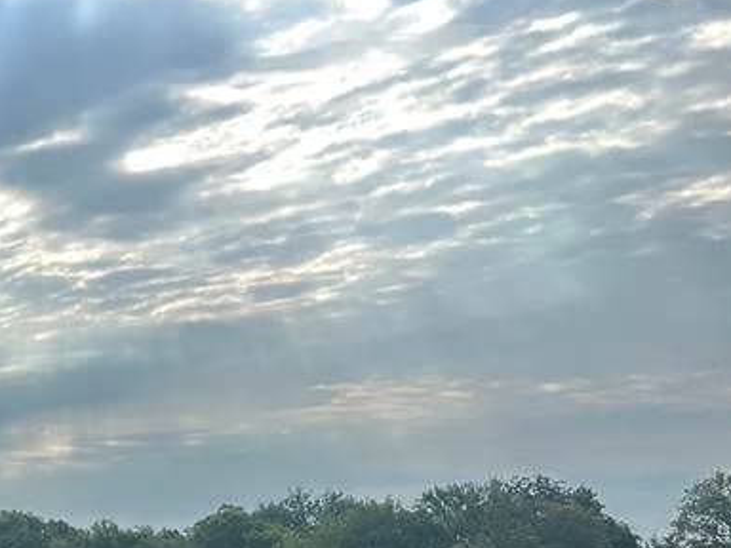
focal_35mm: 80
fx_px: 1689
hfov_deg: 19.9
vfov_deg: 17.5
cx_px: -461
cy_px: 677
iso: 80
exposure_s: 1/1473
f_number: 1.78
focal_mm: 6.86
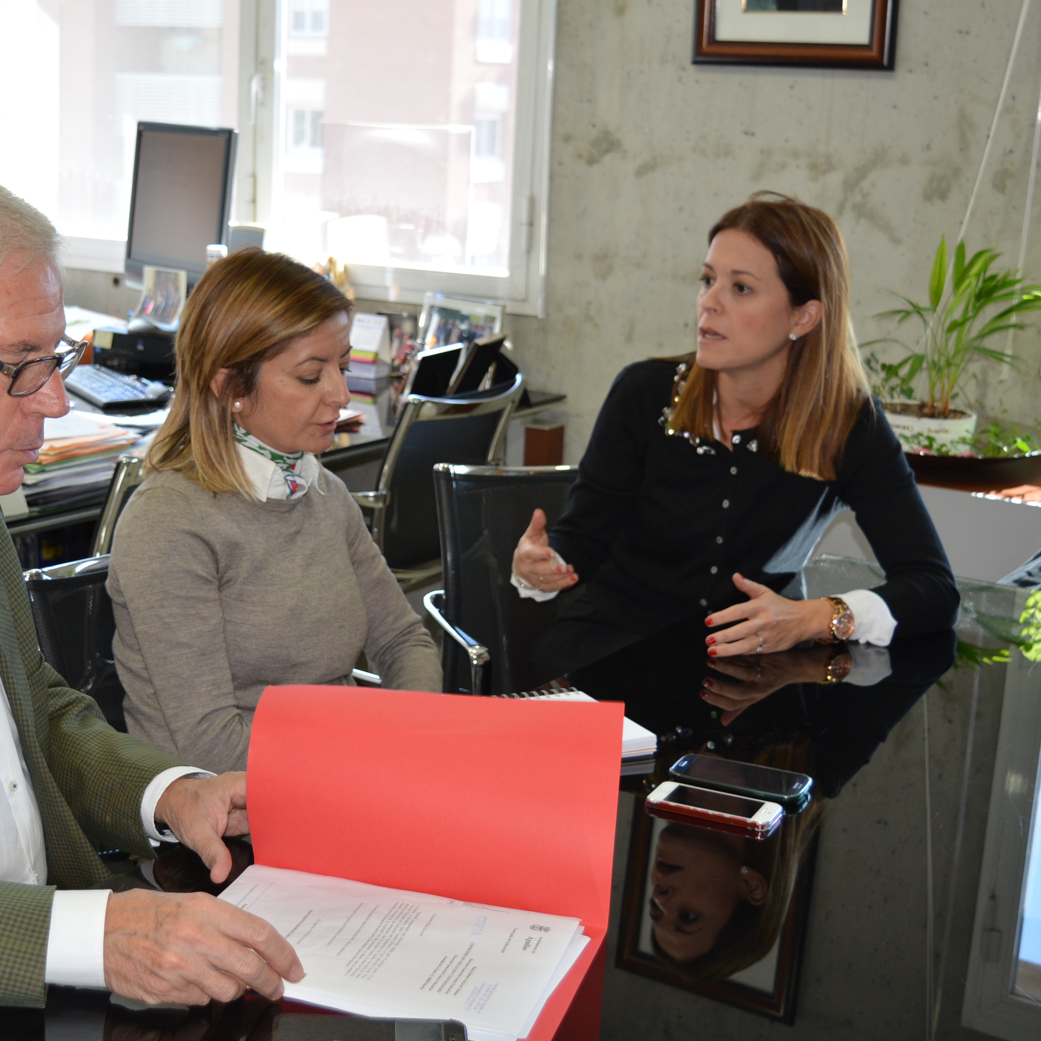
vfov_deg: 29.6
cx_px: 363
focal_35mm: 58
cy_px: 517
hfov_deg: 29.4
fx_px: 1973
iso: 400
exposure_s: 1/100
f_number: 4.2
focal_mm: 30
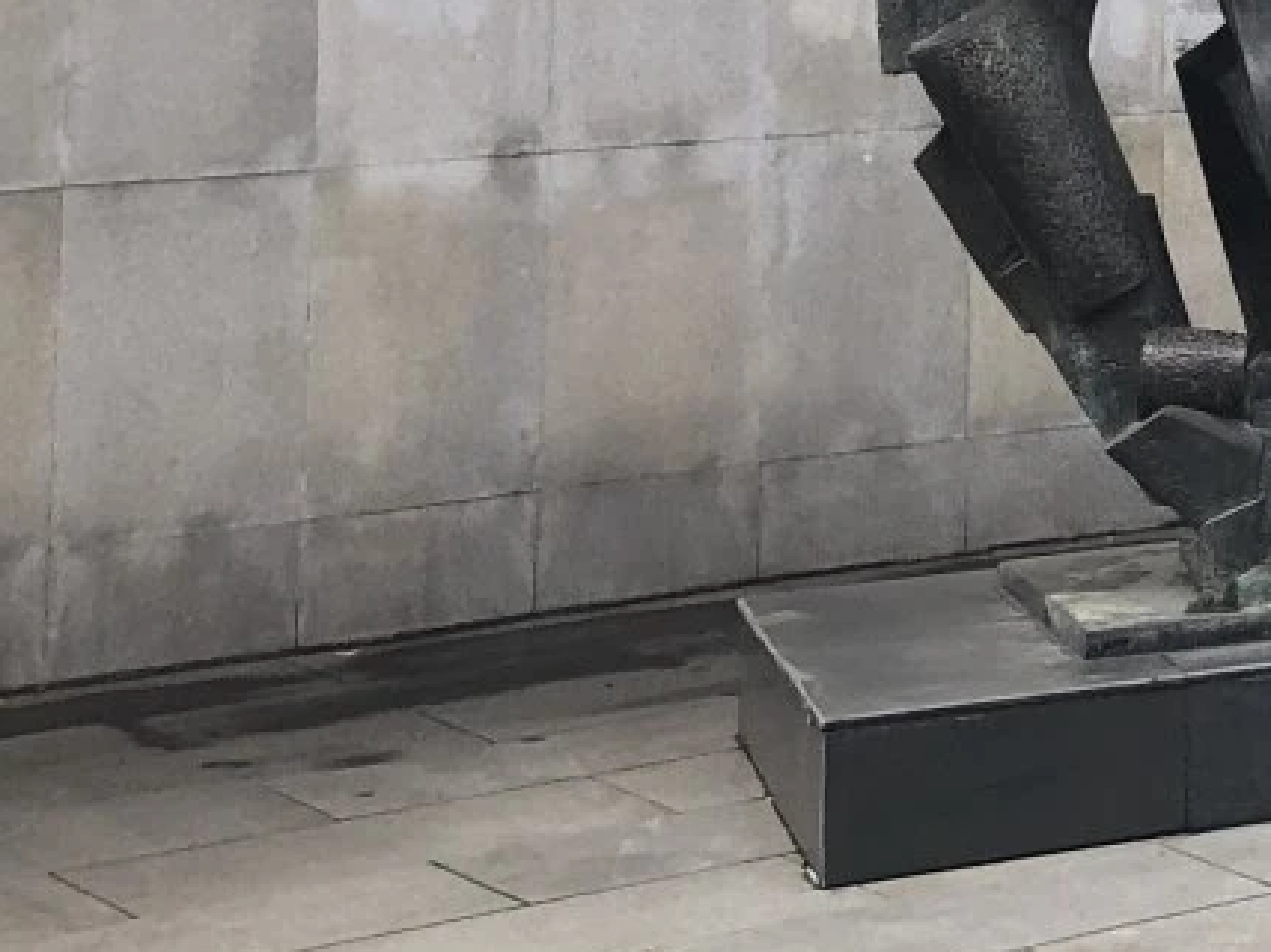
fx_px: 3854
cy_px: -580
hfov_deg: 15.7
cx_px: 2354
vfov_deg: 13.1
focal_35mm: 105
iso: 20
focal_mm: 4
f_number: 1.8
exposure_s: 1/495
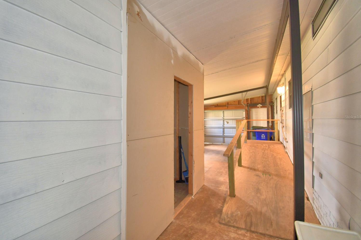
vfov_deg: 73.7
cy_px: 117
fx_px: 160
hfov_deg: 96.7
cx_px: 174
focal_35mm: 16
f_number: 4.5
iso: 640
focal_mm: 10
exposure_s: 1/30
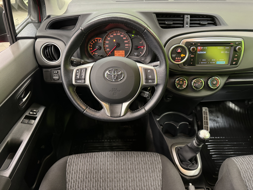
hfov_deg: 71.6
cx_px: 126
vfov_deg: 56.8
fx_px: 175
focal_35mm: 24
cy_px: 95
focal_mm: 6.76
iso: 800
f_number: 1.78
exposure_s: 1/33
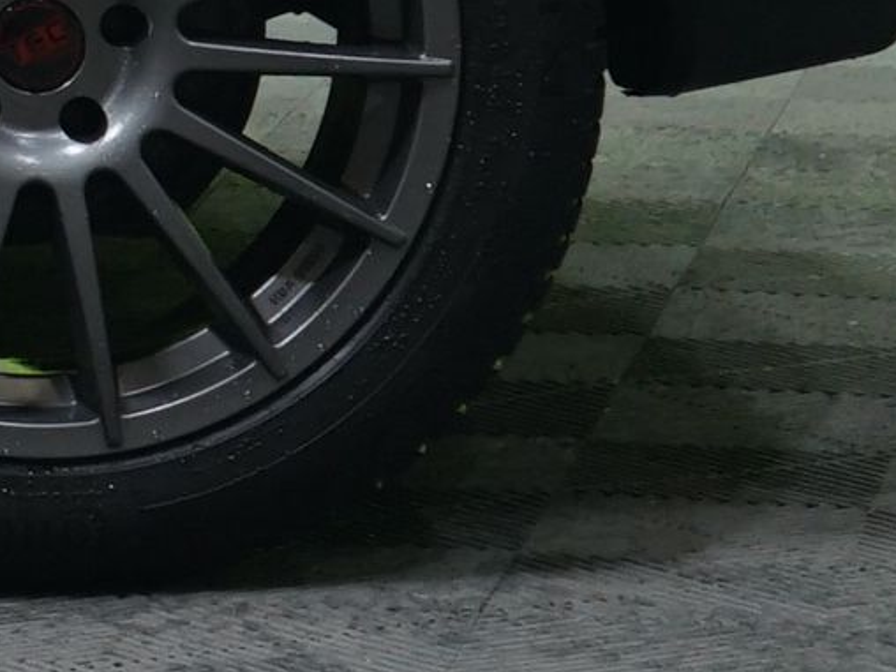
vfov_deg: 4.9
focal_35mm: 298
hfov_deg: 6.1
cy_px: -792
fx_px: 7713
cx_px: -1933
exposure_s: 1/20
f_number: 4.5
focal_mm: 40
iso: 800
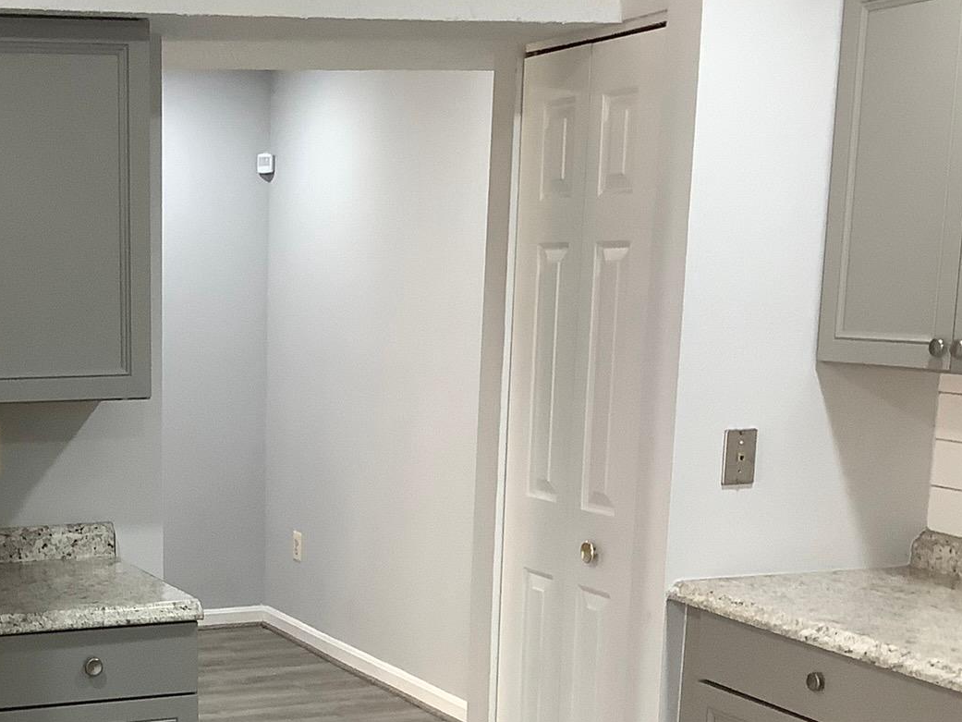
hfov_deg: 30.5
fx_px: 1695
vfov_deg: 23.4
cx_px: 123
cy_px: 642
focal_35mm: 61
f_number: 2.4
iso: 125
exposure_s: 1/60
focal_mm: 3.3
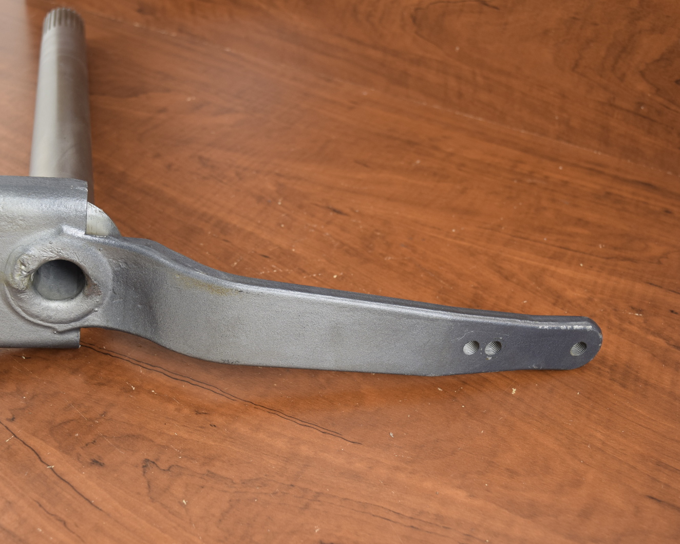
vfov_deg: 35.2
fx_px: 857
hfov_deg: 43.1
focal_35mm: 43
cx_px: 271
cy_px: 274
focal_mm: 25
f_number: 6.3
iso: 400
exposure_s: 1/125
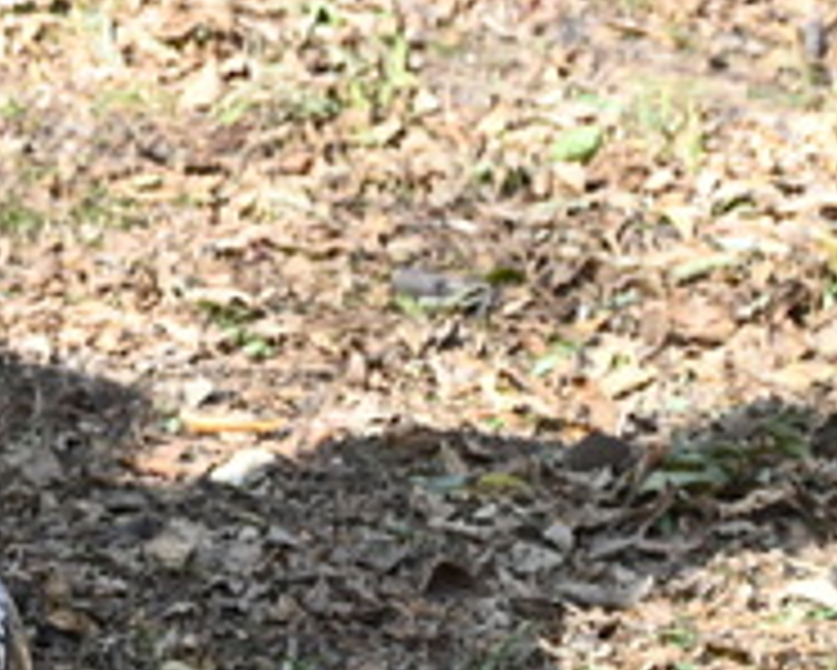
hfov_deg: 8.7
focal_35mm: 212
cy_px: -209
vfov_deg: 7.2
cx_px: -742
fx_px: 5254
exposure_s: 1/250
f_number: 4.5
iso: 200
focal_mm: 41
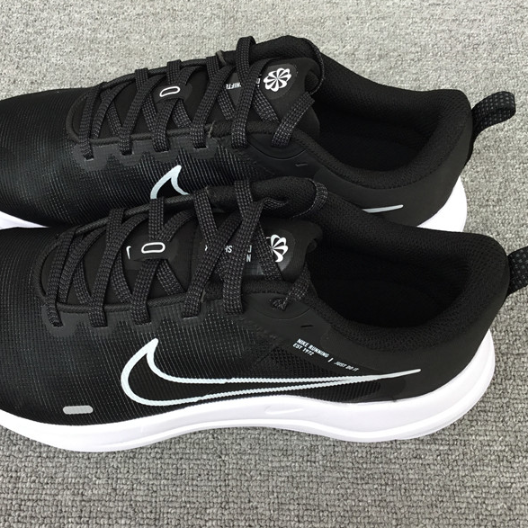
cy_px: 248
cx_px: 223
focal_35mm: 42
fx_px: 725
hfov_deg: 39.9
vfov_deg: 40.0
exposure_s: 1/100
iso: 40
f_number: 2.4
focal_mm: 3.3
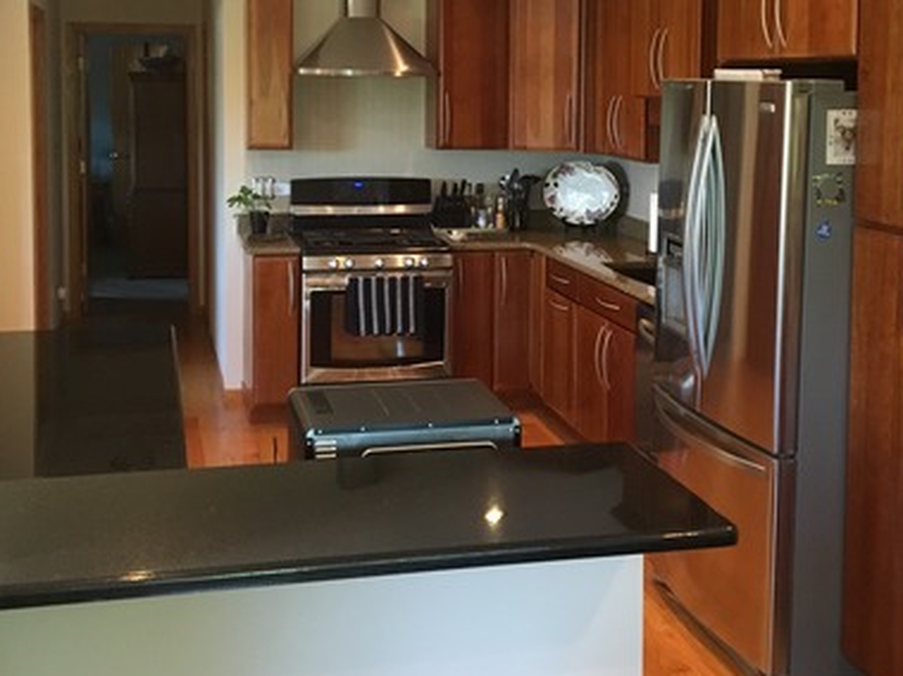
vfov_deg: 29.2
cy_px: 171
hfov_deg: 38.9
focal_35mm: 49
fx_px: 1278
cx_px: 469
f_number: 2.2
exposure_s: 1/30
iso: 200
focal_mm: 4.15
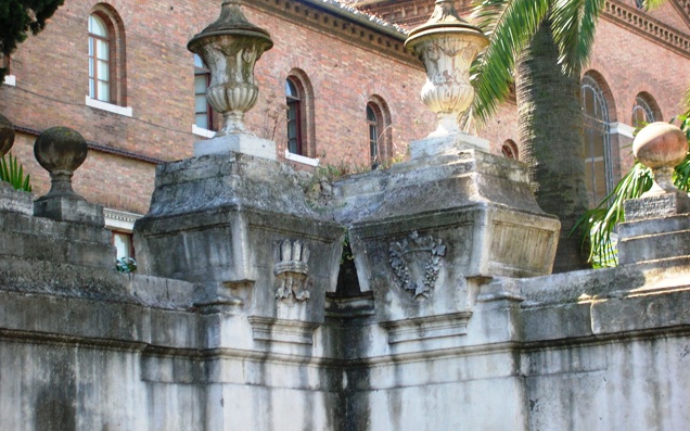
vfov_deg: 11.7
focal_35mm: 112
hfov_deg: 18.6
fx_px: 2105
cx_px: 344
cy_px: 188
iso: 50
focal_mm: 17.4
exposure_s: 1/46.2
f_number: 4.9
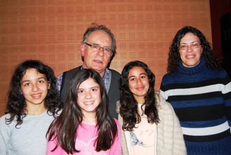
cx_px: 116
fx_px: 222
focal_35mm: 34
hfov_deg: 55.0
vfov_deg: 38.5
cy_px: 78
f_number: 3.8
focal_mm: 23
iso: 200
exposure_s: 1/60
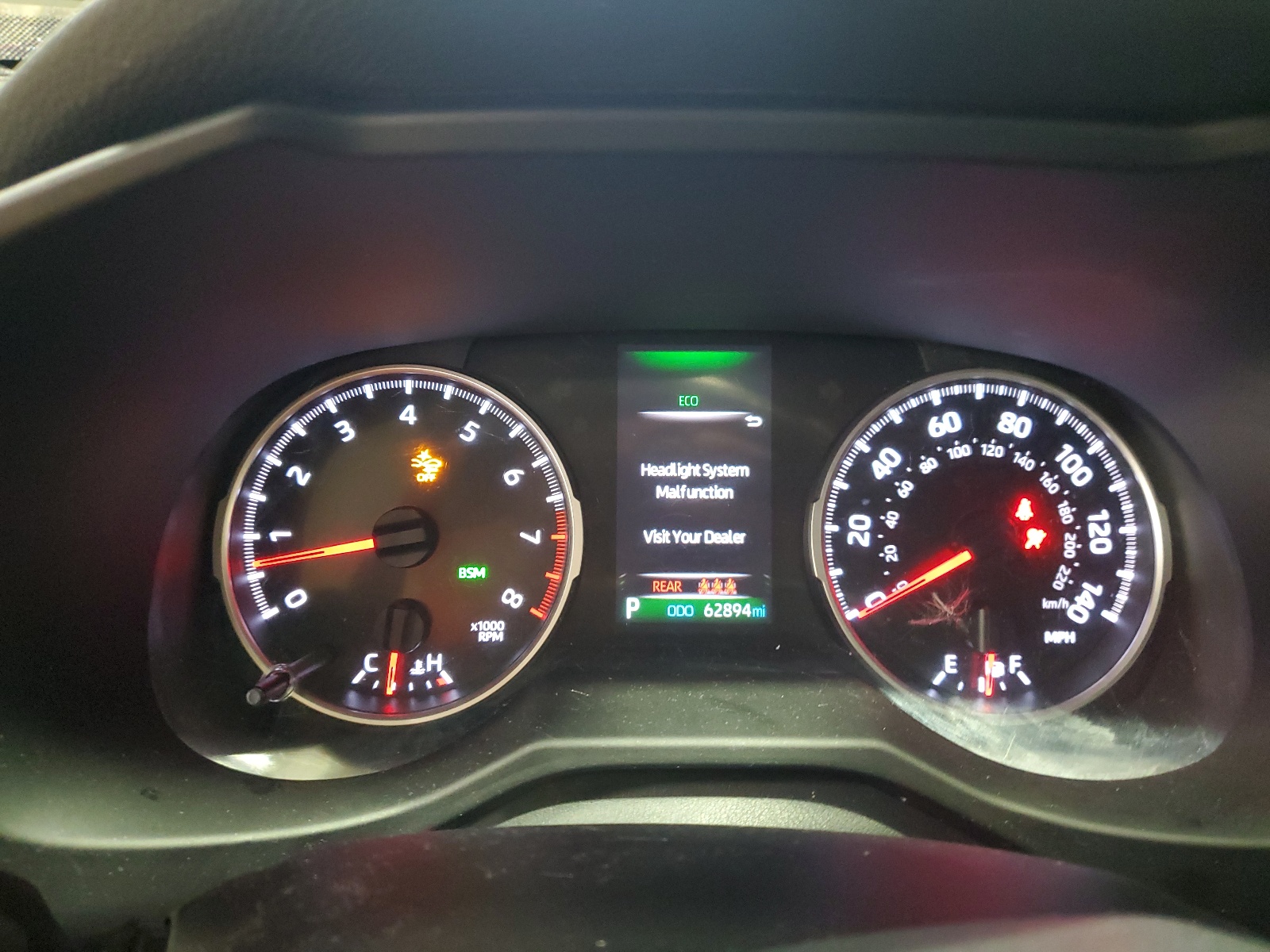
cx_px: 635
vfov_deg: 53.1
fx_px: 954
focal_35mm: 26
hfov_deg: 67.3
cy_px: 476
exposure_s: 1/20
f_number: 1.5
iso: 326
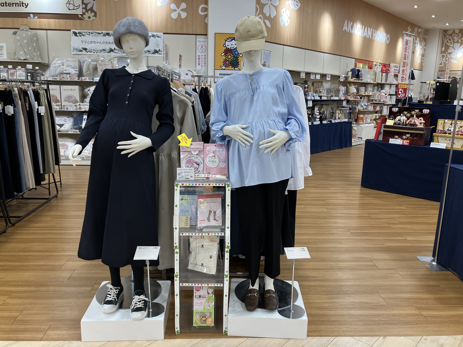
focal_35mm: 28
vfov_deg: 49.7
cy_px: 174
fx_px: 375
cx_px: 232
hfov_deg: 63.4
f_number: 1.8
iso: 80
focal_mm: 3.99
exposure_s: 1/120
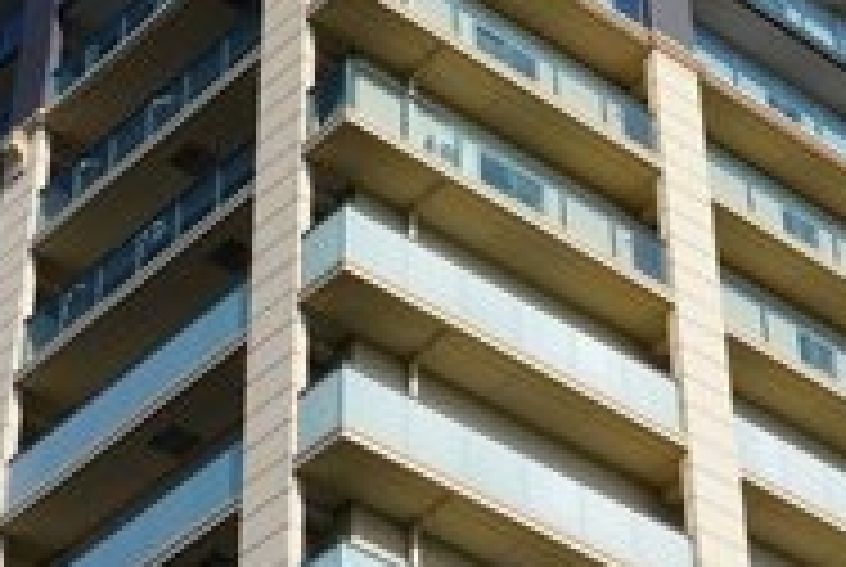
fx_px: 2754
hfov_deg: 17.4
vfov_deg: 11.6
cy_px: 14
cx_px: 526
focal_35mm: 117
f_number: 9
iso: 1600
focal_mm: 24
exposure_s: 1/3200
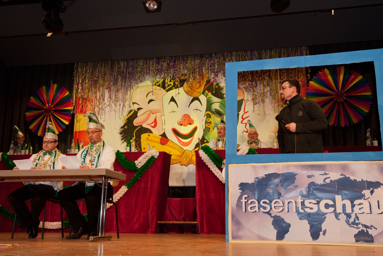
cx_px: 189
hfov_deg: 47.4
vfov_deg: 32.6
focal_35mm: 41
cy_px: 127
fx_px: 436
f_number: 7.1
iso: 1600
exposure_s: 1/200
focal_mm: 40
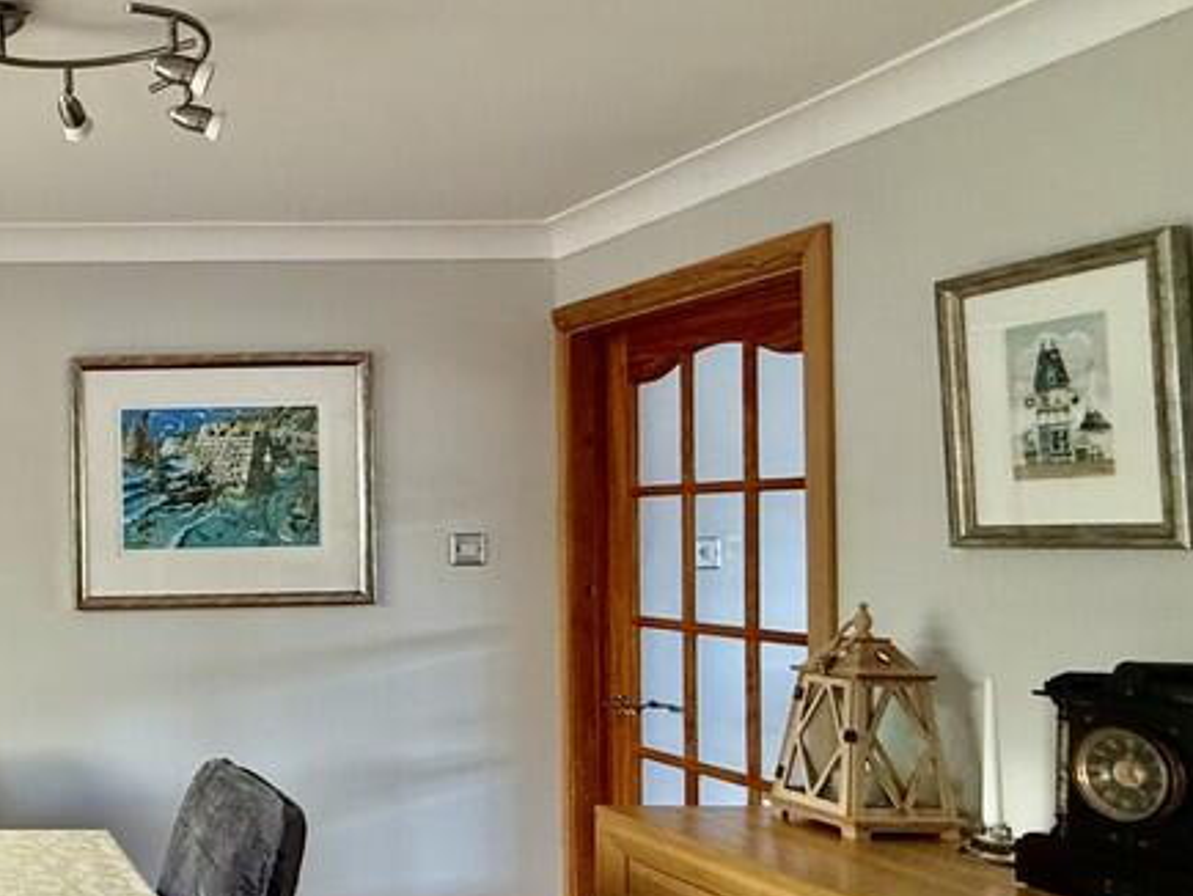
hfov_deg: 43.2
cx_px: -115
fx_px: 1138
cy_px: 519
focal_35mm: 33
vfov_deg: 42.9
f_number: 2.2
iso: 320
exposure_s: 1/70
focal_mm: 2.22
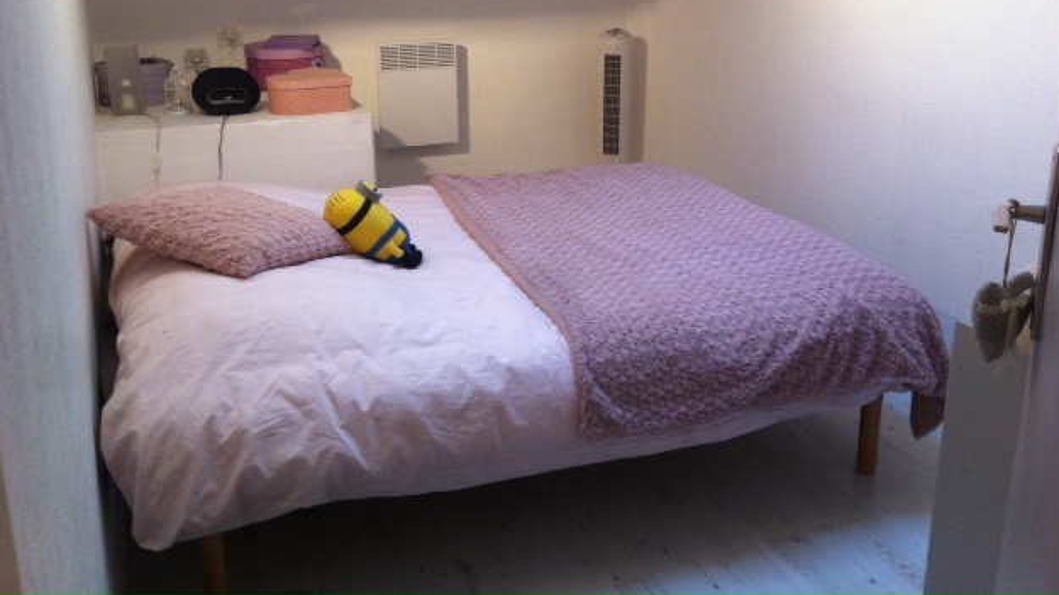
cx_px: 529
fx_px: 1095
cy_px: 192
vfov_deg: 30.1
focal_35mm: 39
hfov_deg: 51.6
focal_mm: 3.85
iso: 160
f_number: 2.8
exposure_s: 1/15
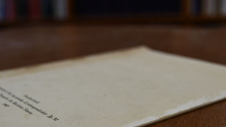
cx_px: 101
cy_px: 95
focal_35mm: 62
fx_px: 372
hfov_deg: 33.8
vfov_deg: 19.3
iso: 640
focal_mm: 24
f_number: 3.8
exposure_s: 1/250
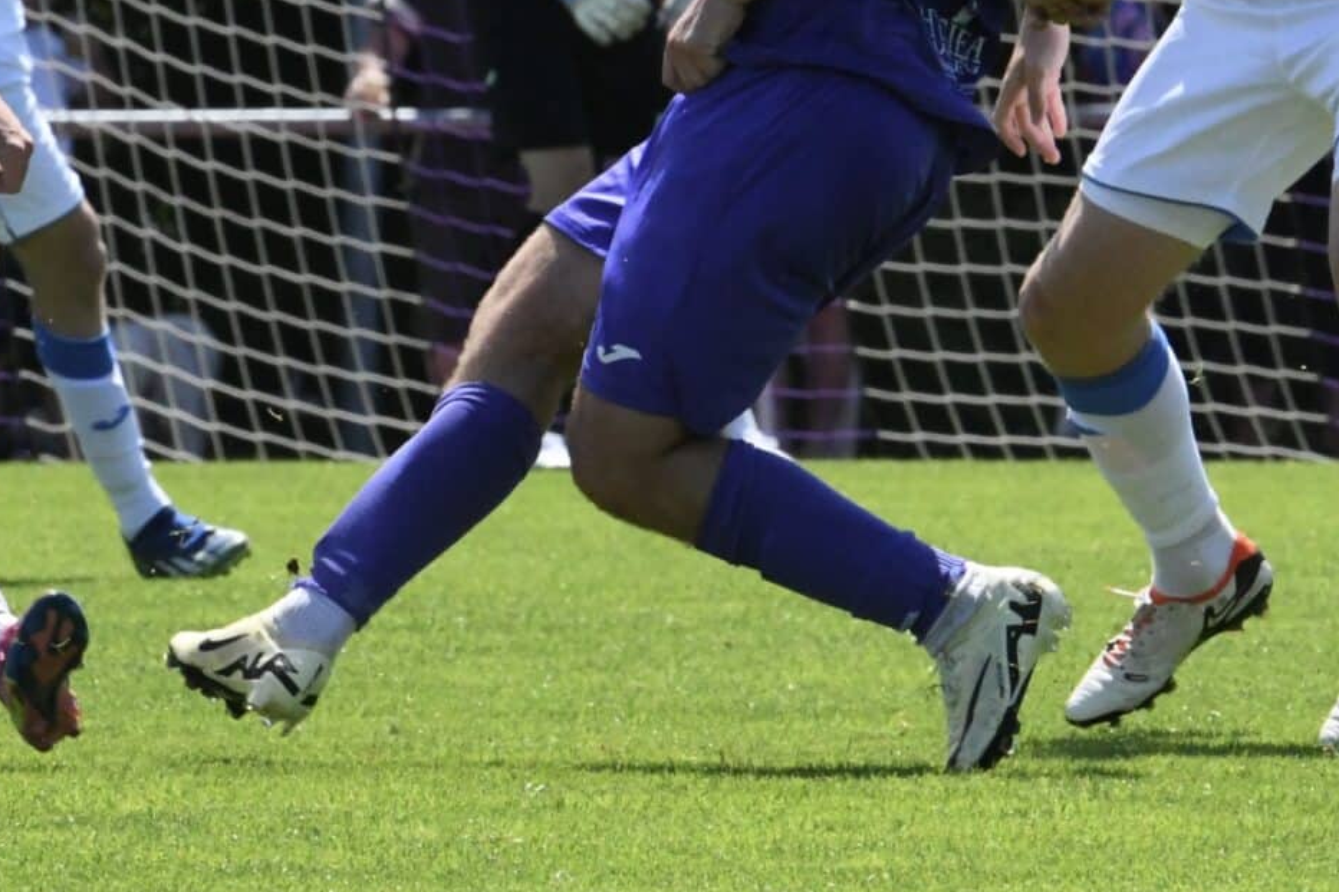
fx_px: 32686
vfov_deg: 1.6
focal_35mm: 879
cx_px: 444
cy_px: 93
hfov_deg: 2.3
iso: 5000
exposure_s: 1/1600
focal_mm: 400
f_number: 18
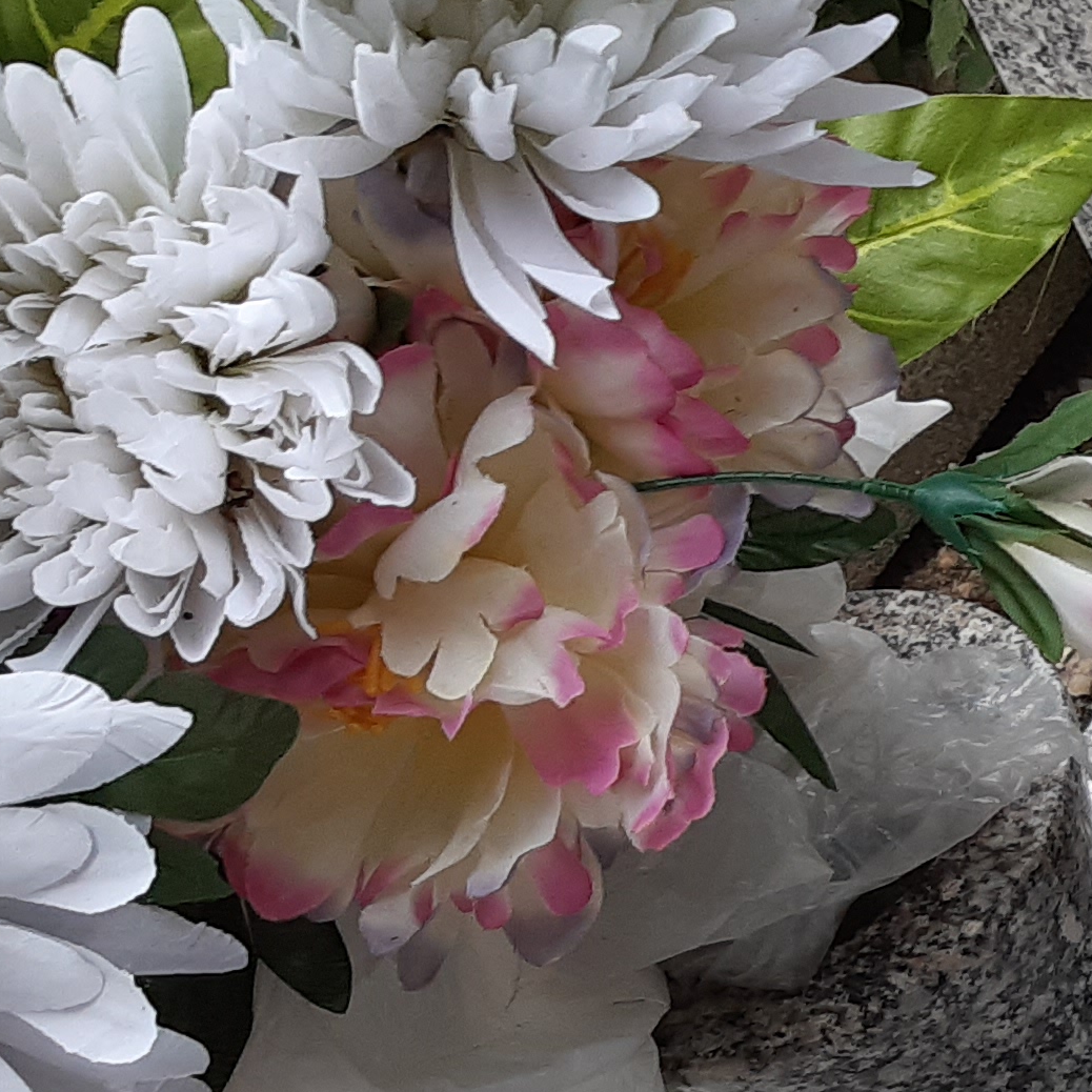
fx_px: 3640
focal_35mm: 102
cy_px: 953
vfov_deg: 16.9
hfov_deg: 14.0
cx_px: 2265
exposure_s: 1/111
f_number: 1.7
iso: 40
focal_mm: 3.92
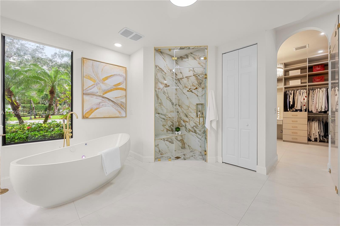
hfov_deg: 104.3
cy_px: 113
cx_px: 170
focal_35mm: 14
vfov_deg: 81.2
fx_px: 132
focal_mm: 14
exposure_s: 1/15
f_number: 8
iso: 500
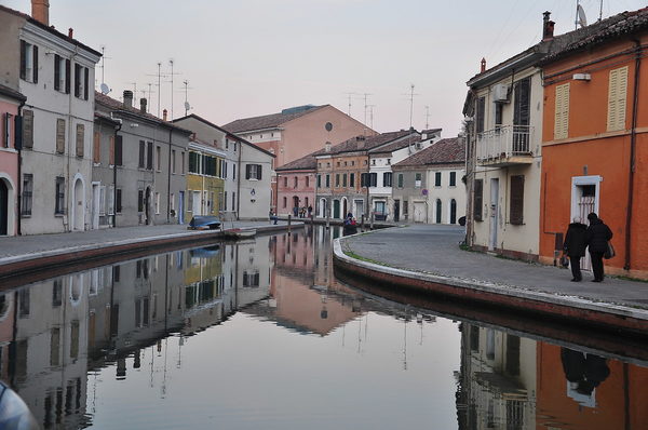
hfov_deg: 37.9
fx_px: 943
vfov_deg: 25.7
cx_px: 324
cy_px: 215
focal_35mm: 52
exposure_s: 1/30
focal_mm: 35
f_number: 4.5
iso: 200
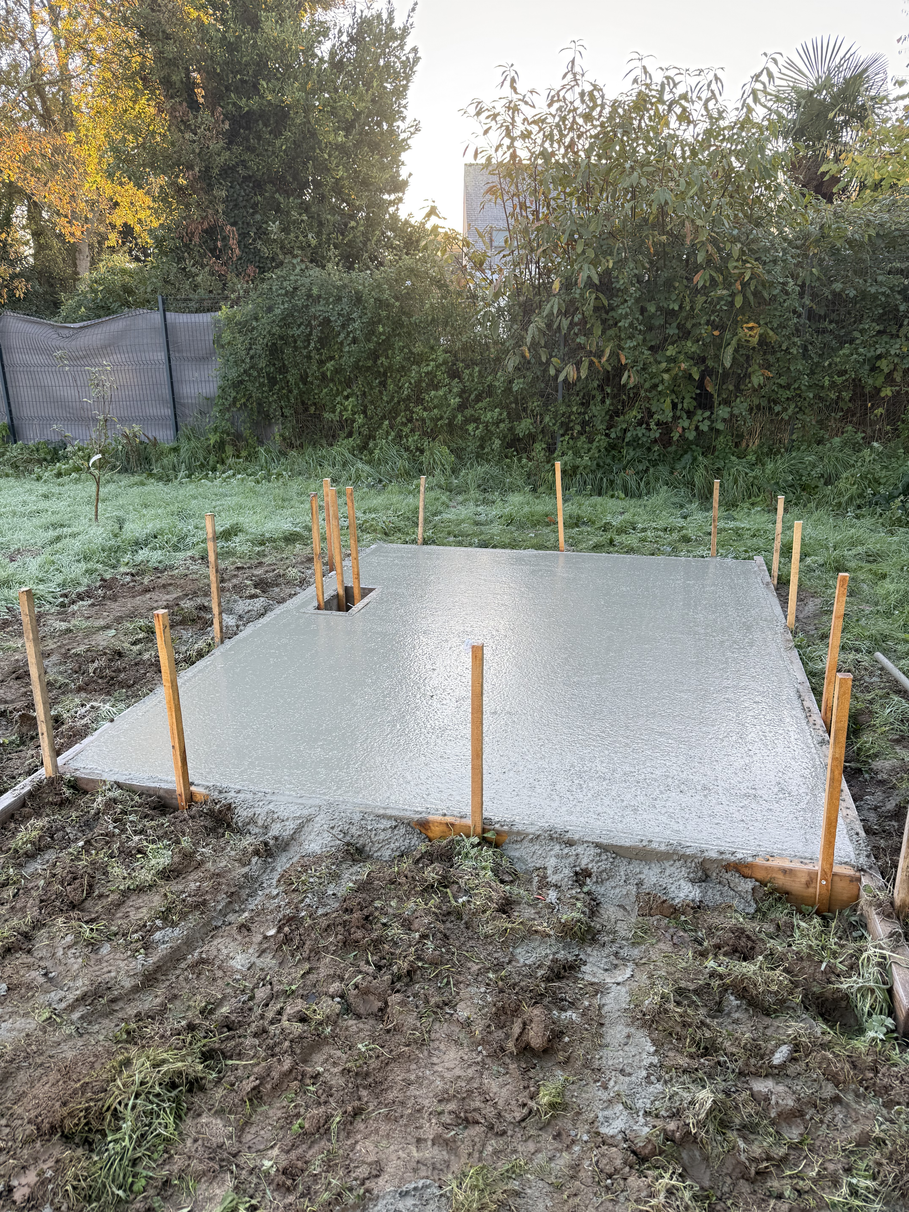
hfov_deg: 56.8
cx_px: 454
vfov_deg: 71.6
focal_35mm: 24
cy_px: 606
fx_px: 840
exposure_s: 1/121
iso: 64
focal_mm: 6.76
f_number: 1.78
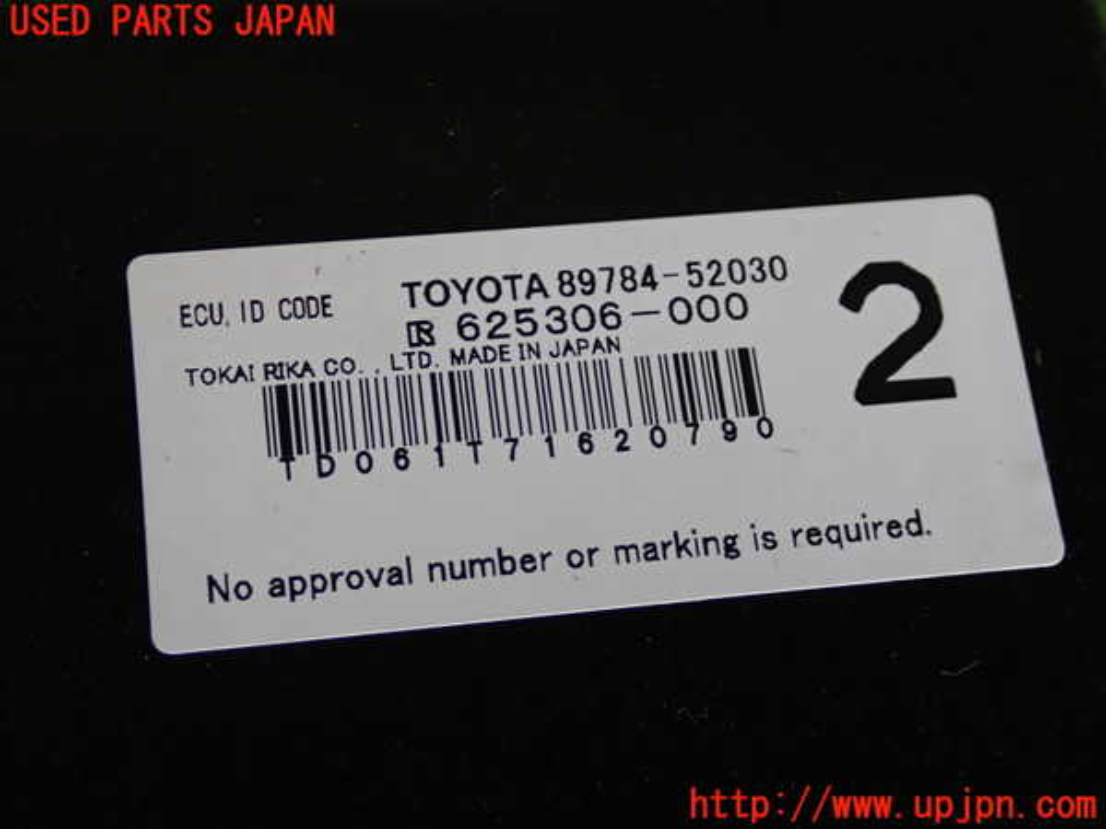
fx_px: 1853
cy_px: 414
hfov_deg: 33.2
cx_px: 553
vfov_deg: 25.2
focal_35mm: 58
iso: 200
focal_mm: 10.35
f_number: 3.5
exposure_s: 1/60
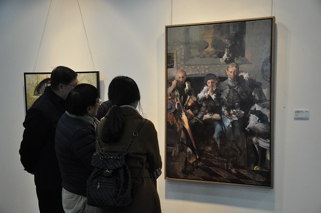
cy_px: 106
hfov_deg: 46.5
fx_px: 374
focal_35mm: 42
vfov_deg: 31.8
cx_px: 160
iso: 2000
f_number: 4.2
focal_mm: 28
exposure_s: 1/80
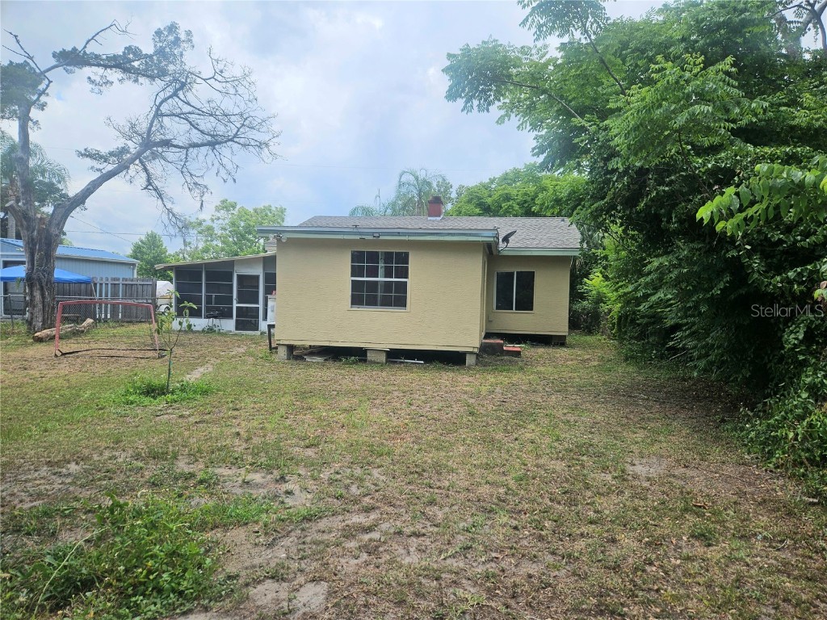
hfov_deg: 73.9
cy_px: 310
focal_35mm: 23
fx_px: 549
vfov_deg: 58.9
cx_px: 414
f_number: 1.8
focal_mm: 5.4
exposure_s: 1/2000
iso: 25
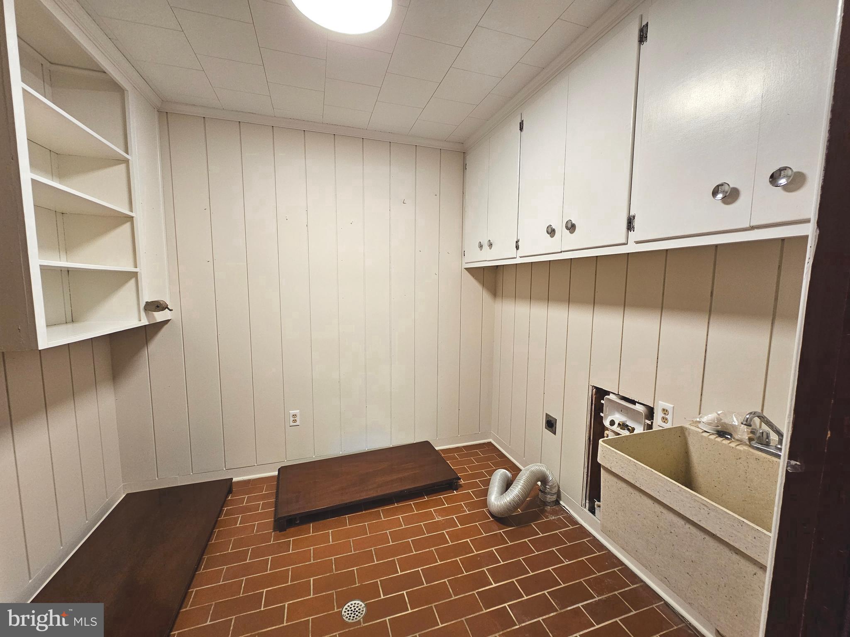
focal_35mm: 13
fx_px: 319
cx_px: 425
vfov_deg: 89.9
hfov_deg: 106.2
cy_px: 318
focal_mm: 2.2
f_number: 2.2
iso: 200
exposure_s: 1/60
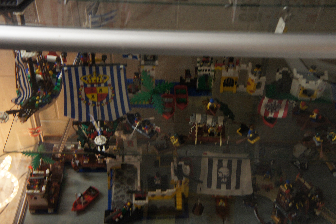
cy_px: 112
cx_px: 168
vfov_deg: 25.0
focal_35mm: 54
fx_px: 504
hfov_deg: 36.9
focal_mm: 36
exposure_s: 1/25
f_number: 4.5
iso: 1600
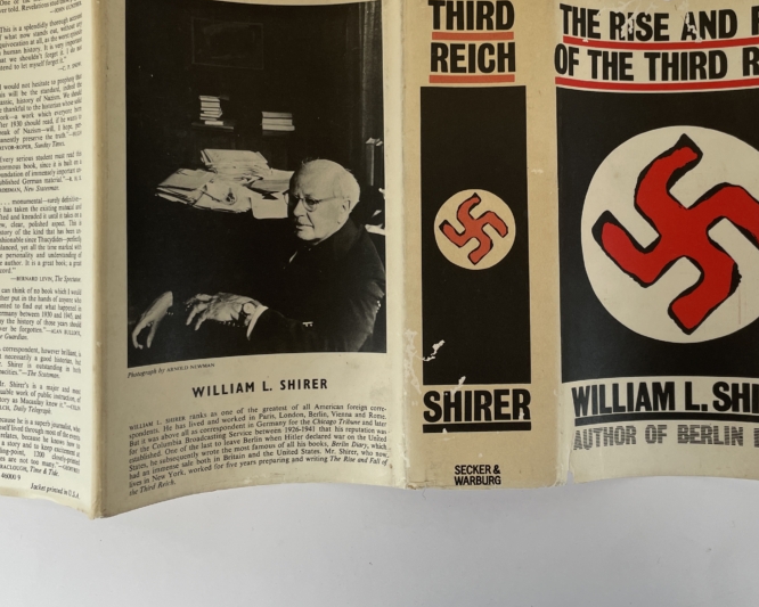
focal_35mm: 39
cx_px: 451
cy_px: 232
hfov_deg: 46.6
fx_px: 876
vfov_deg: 38.0
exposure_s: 1/206
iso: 32
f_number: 1.6
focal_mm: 4.2
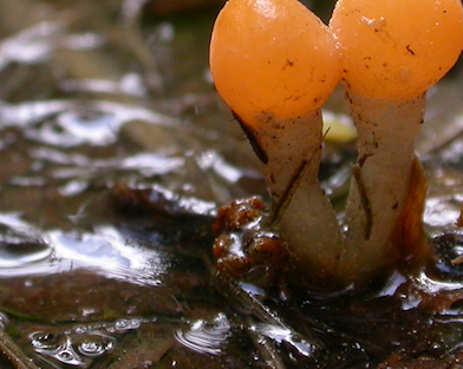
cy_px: 25
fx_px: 2793
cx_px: 185
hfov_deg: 9.5
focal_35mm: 204
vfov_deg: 7.5
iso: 100
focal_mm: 18.9
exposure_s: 1/54
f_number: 4.8
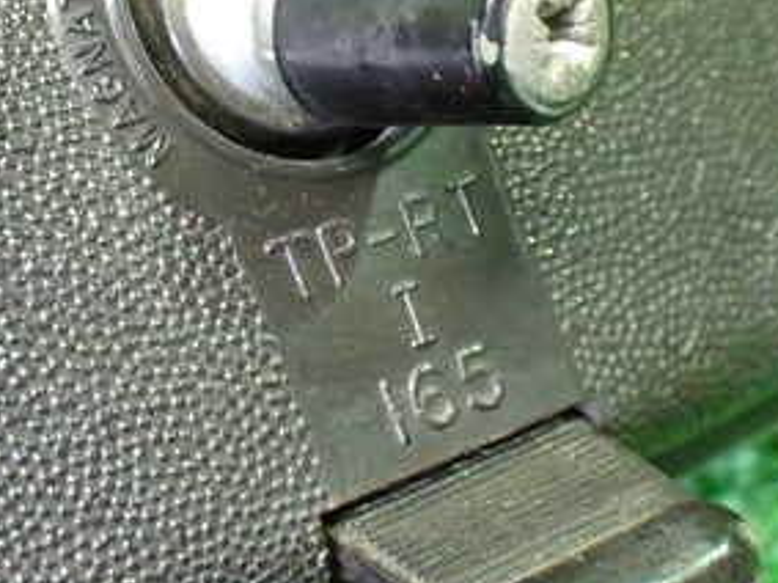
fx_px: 1955
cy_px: 173
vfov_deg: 16.9
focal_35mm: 87
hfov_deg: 22.4
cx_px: 278
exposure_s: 1/40
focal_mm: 7.31
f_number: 2.8
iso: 1250
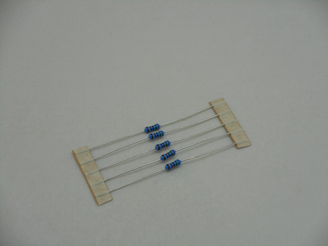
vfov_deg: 14.5
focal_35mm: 102
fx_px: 966
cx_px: 164
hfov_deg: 19.3
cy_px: 123
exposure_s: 1/60
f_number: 5.8
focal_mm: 18.2
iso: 140
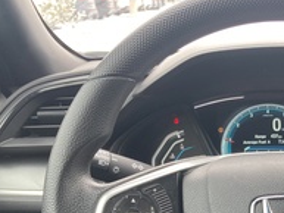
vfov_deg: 23.3
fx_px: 501
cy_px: 202
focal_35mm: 61
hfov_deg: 30.2
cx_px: 260
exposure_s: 1/69
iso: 80
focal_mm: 3.99
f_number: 1.8
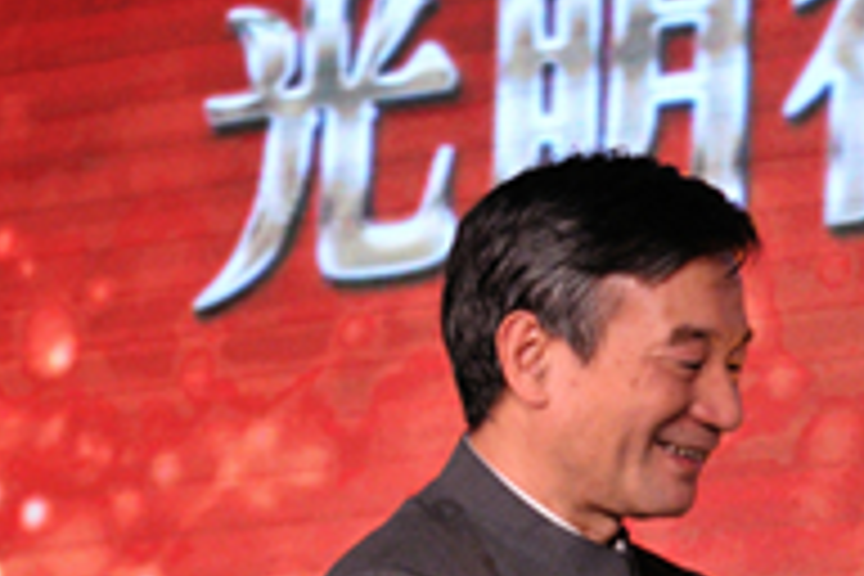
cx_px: 1170
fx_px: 5616
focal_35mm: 234
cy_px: 693
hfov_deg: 8.7
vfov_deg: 5.8
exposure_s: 1/200
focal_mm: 50
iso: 640
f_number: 4
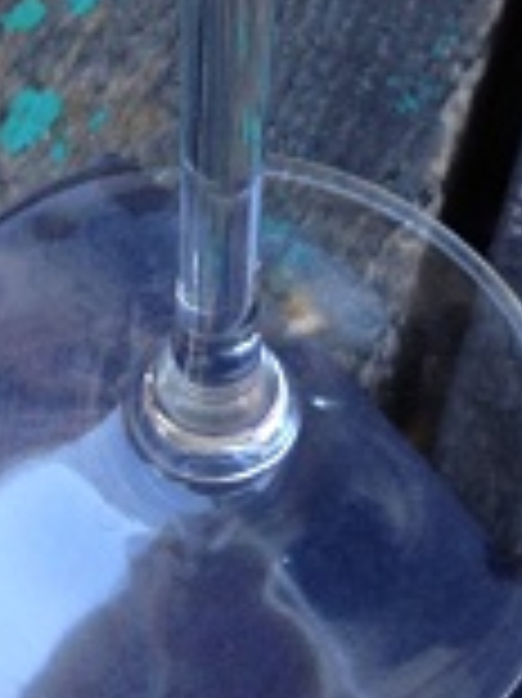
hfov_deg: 11.6
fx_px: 2577
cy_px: -329
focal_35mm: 128
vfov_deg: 14.4
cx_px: 248
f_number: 2.4
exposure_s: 1/40
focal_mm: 4.12
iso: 50
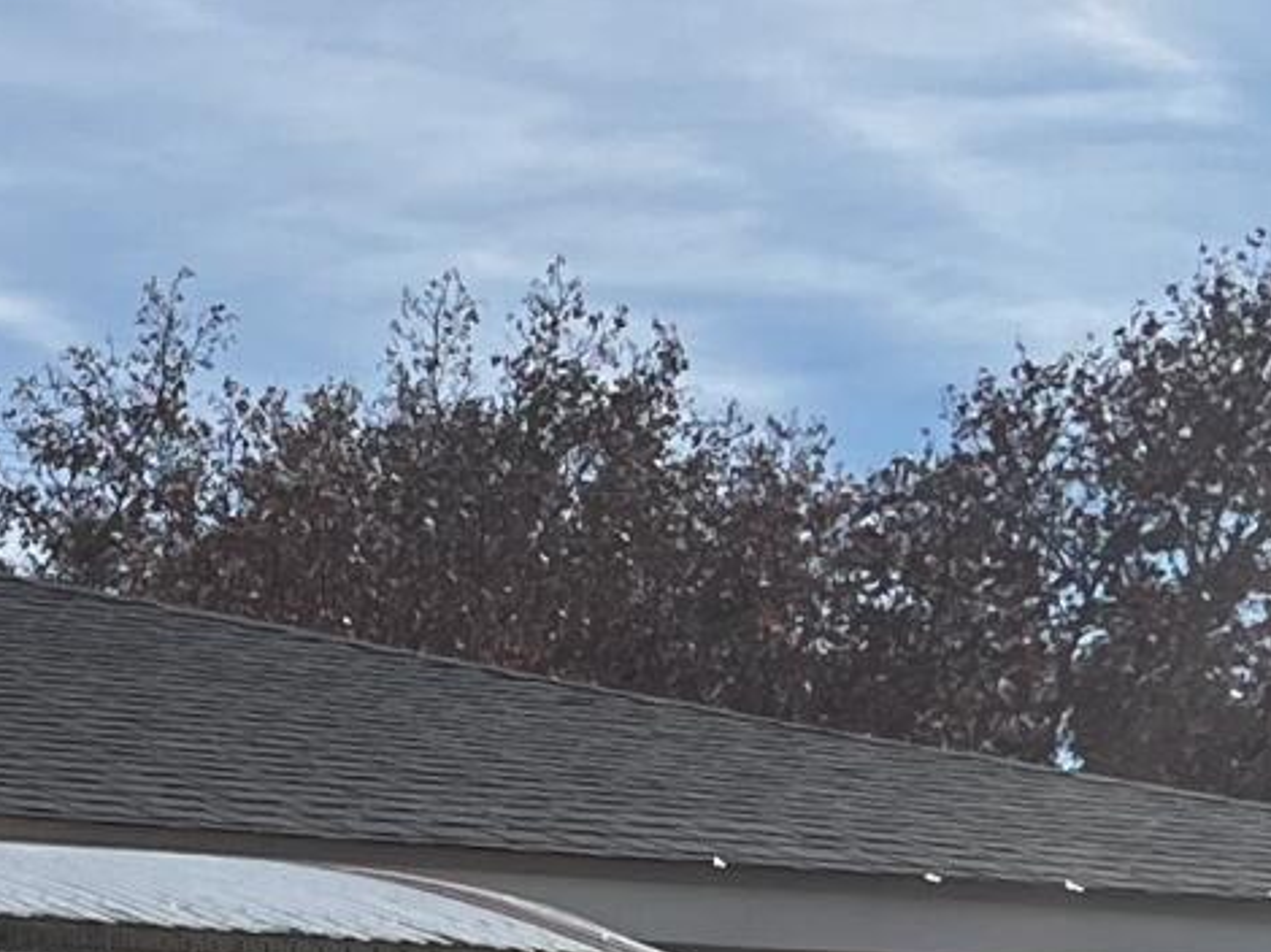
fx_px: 6092
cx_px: -1714
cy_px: 1782
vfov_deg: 8.5
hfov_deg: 10.4
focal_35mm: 166
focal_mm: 5.1
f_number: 1.6
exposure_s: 1/4854
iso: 50
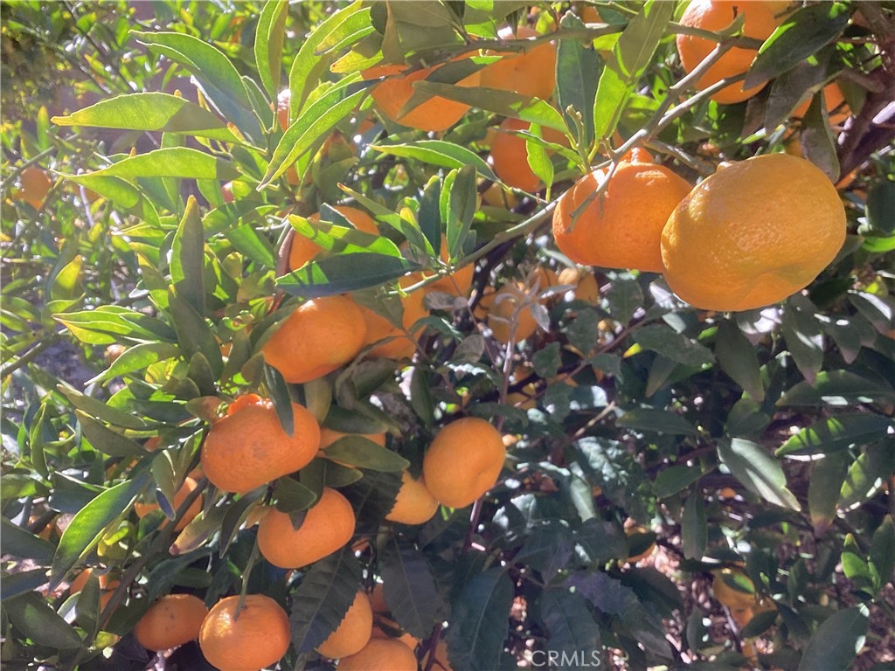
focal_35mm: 31
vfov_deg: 45.4
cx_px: 448
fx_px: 802
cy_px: 336
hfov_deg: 58.4
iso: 25
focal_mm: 3.3
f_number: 2.4
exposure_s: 1/203
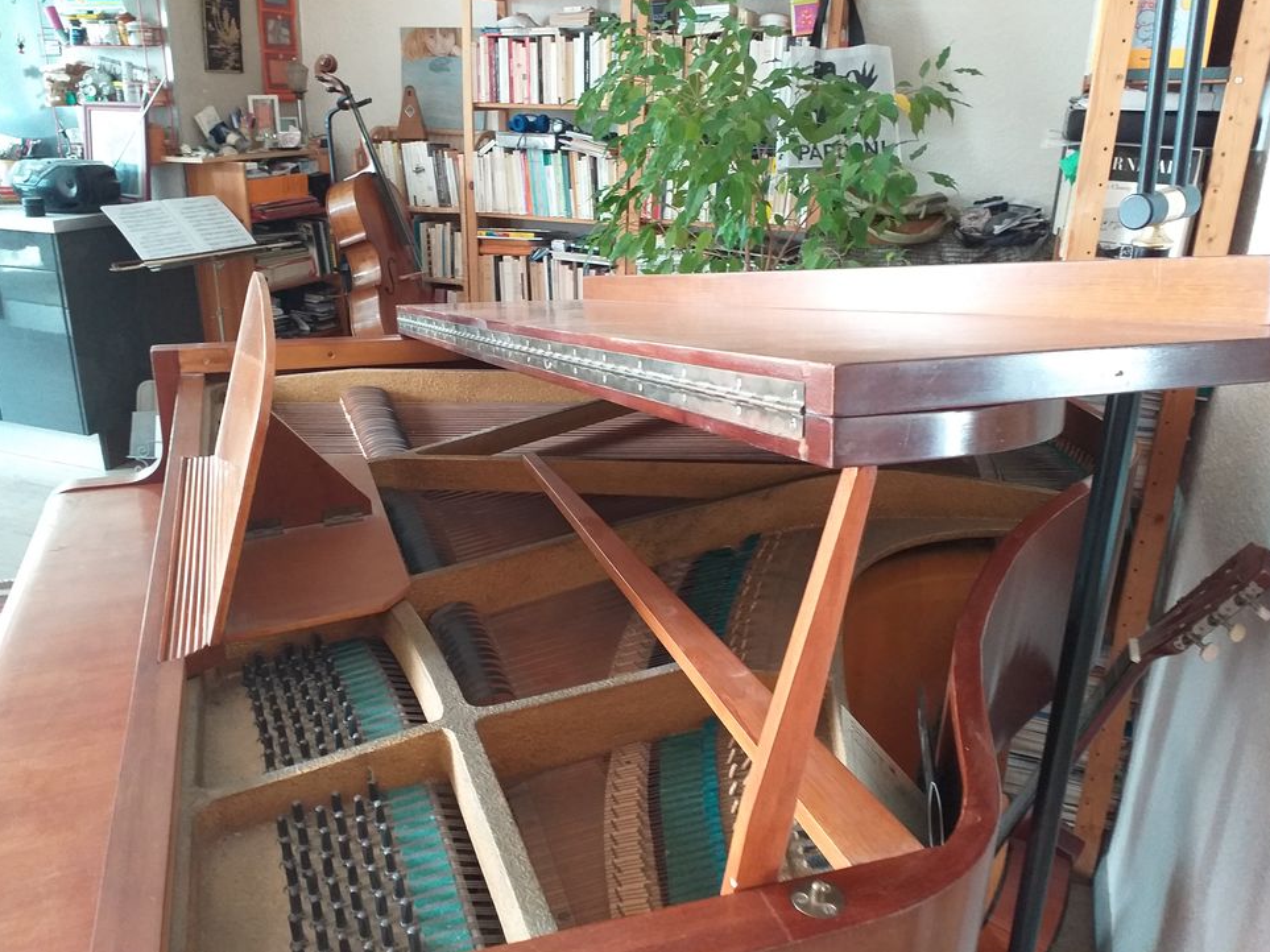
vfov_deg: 51.3
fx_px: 990
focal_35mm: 27
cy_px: 464
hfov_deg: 65.3
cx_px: 630
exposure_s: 1/33
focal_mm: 3.6
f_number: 1.9
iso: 200
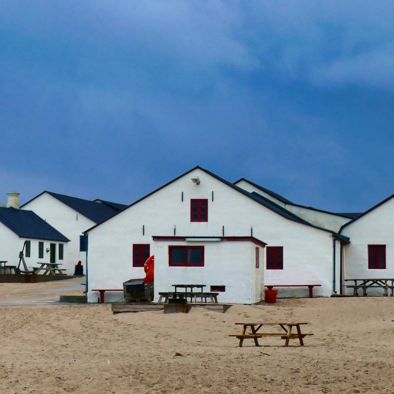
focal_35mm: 165
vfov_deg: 10.6
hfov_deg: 10.6
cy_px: 208
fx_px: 2125
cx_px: 70
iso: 125
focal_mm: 28
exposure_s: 1/200
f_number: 5.6
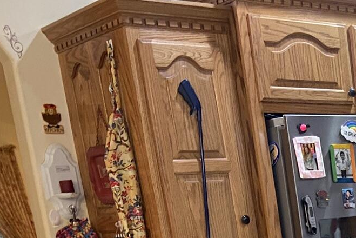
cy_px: 397
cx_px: 494
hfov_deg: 21.3
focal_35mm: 84
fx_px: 831
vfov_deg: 14.7
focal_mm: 4.25
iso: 200
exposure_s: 1/60
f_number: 1.8
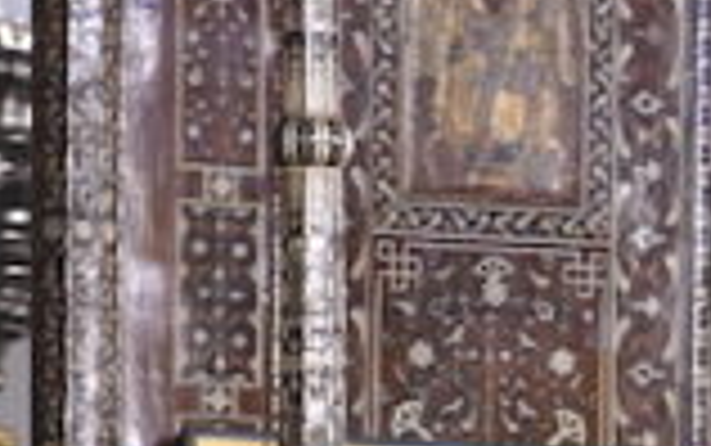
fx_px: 7931
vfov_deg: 3.1
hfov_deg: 5.1
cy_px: 1439
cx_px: 824
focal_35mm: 409
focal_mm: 62
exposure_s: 1/80
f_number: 3.5
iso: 4000
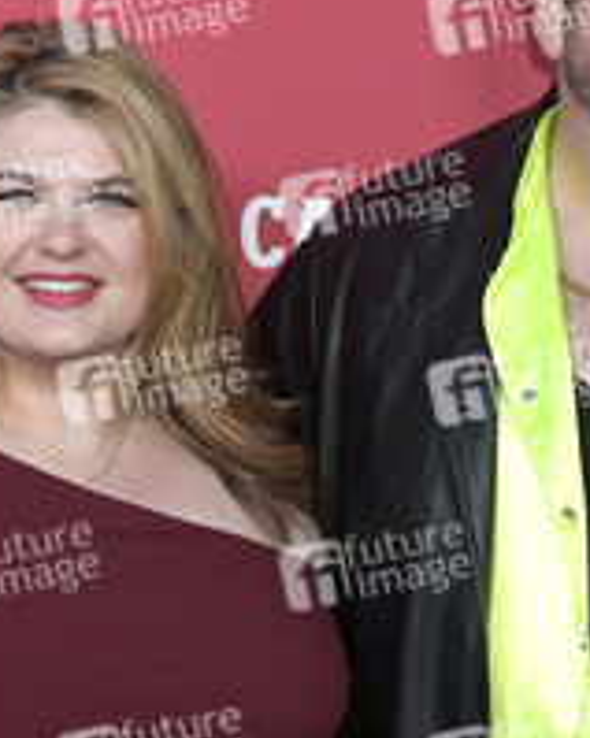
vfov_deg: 9.9
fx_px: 4281
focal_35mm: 196
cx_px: 425
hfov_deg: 7.9
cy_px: 289
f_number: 5
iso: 1600
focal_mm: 92
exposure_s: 1/400
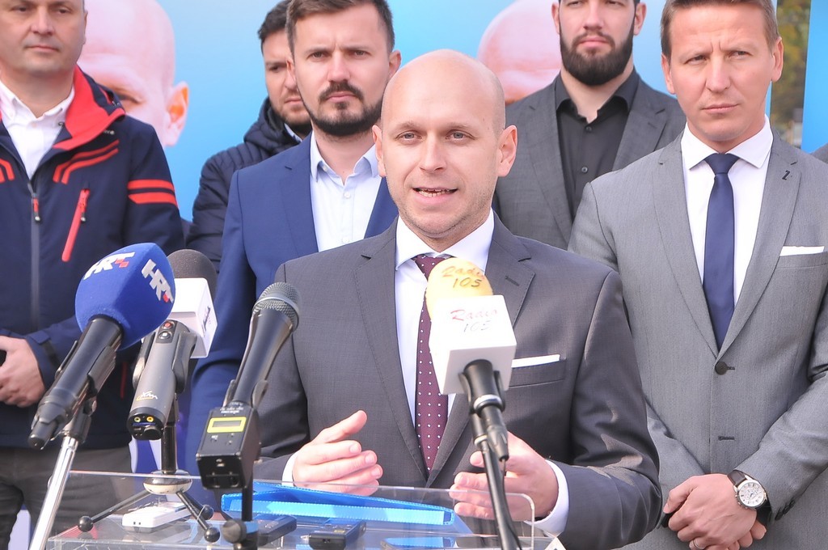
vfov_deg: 12.1
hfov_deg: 18.2
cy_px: 275
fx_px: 2584
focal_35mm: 112
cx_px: 414
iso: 800
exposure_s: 1/320
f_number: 9
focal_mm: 75
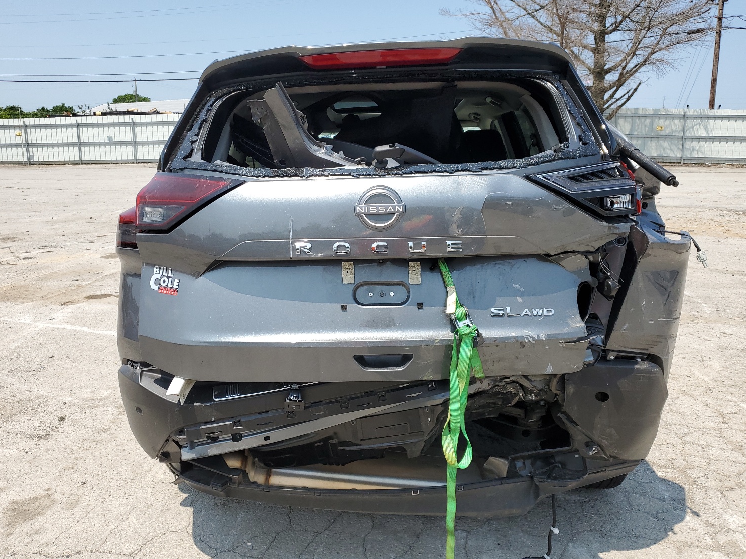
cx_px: 381
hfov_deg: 63.4
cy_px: 266
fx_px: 603
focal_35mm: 28
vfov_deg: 49.7
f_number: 1.5
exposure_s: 1/2500
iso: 50
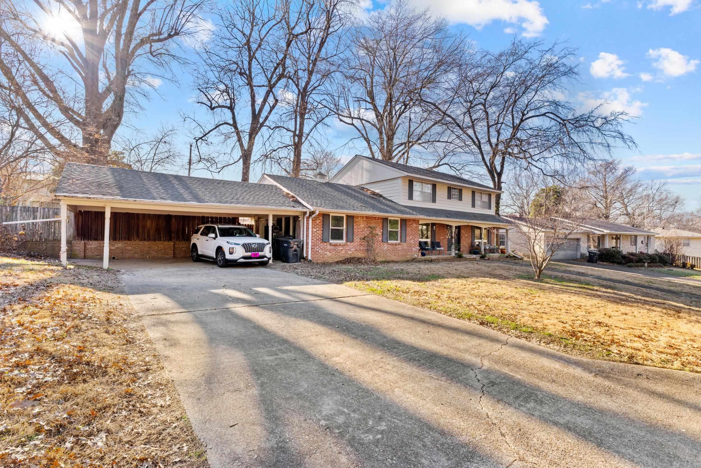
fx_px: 330
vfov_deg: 70.6
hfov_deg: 93.4
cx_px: 350
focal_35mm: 17
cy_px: 234
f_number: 9
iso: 200
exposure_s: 1/60
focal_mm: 11.3
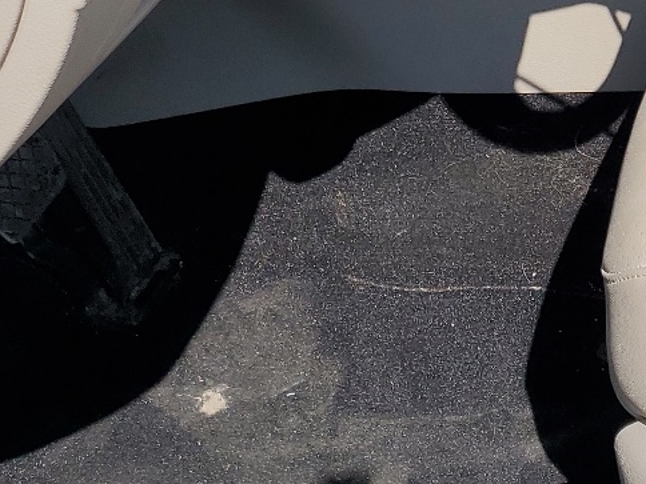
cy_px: -124
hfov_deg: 20.7
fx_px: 1605
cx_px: 845
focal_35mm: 86
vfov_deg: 16.3
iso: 50
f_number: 1.5
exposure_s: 1/2500
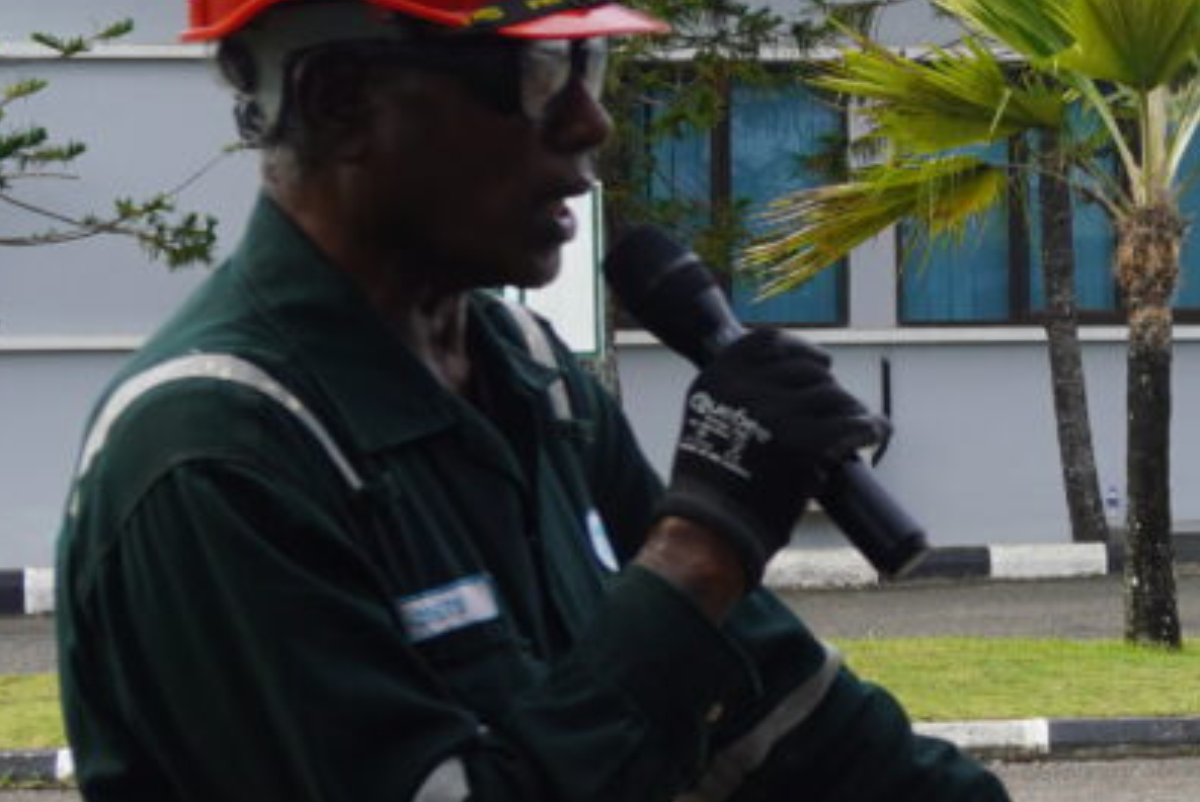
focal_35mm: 169
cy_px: 176
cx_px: 1616
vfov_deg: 8.1
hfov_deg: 11.8
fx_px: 5635
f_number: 8
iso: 100
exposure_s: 1/100
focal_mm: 29
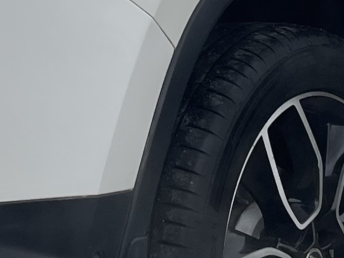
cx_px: 43
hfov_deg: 12.3
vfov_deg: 9.1
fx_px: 1590
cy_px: -87
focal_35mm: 160
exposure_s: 1/3003
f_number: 1.6
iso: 50
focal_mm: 5.1
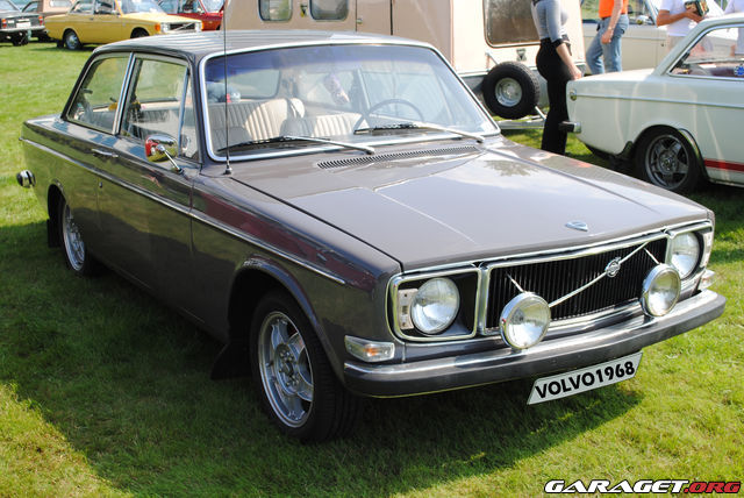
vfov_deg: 28.1
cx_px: 372
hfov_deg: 41.1
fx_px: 993
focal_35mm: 48
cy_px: 249
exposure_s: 1/160
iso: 100
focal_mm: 32
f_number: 6.3
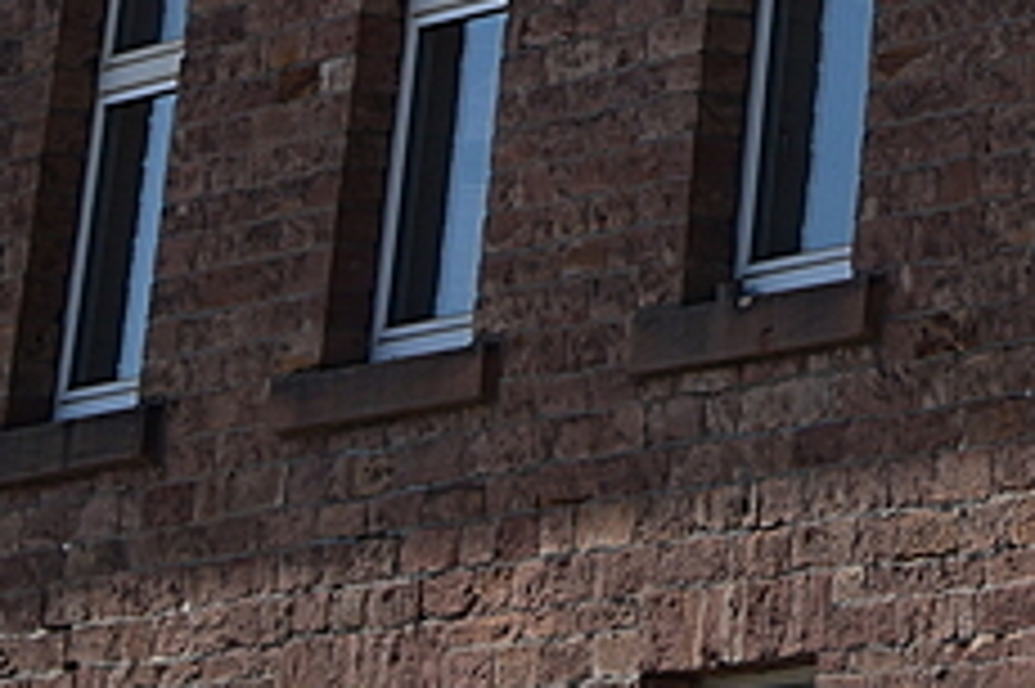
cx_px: 2426
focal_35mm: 230
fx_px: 6608
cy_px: -861
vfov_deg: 5.8
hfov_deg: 8.3
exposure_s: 1/500
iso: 400
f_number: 11
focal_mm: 44
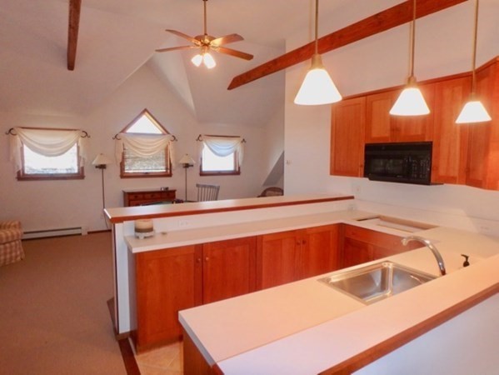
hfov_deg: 79.0
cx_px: 250
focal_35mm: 21
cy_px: 188
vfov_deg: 63.5
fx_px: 303
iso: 250
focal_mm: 3.7
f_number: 3.5
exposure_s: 1/30
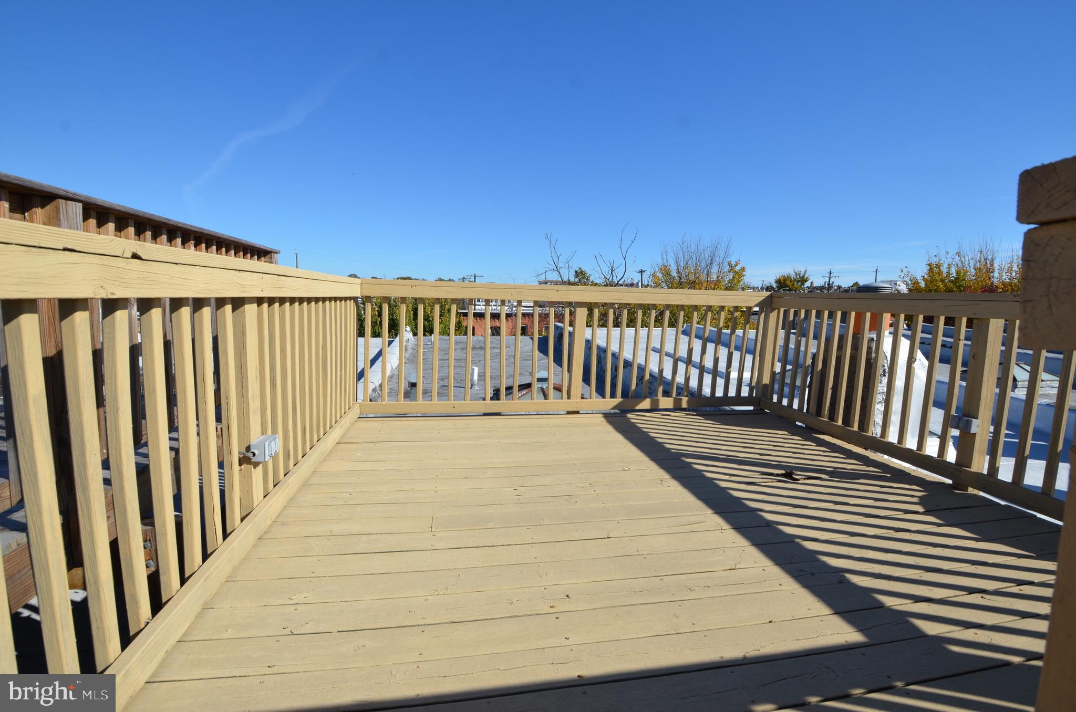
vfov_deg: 77.1
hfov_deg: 100.5
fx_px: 447
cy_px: 356
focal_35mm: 15
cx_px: 538
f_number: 9
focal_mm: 10
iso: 160
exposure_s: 1/320
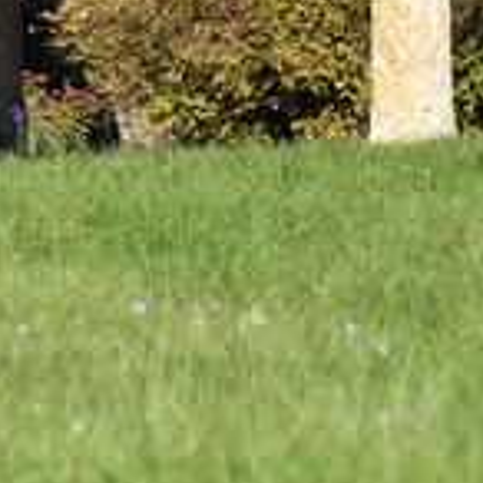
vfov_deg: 2.5
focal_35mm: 686
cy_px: -556
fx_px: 10829
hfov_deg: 2.6
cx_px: 203
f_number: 7.1
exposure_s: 1/800
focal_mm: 112
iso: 200
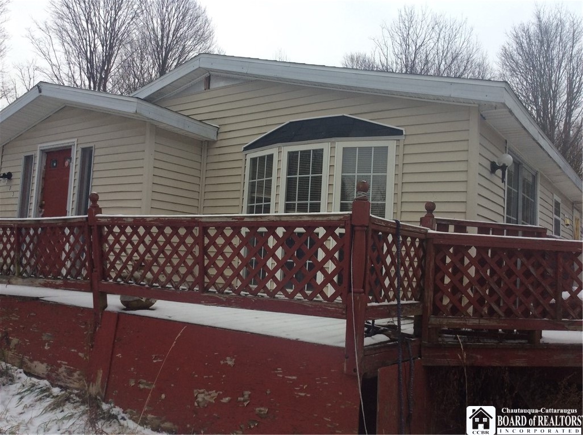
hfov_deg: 56.9
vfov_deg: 44.0
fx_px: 538
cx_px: 292
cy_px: 218
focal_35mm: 32
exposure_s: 1/196
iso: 32
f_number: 2.4
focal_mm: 3.3
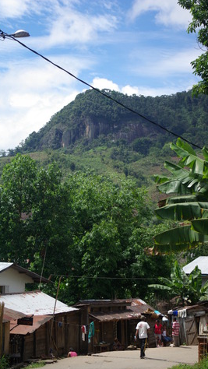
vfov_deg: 24.3
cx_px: 94
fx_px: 857
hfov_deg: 13.8
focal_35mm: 88
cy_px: 186
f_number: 5.6
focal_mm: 55
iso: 100
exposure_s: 1/90
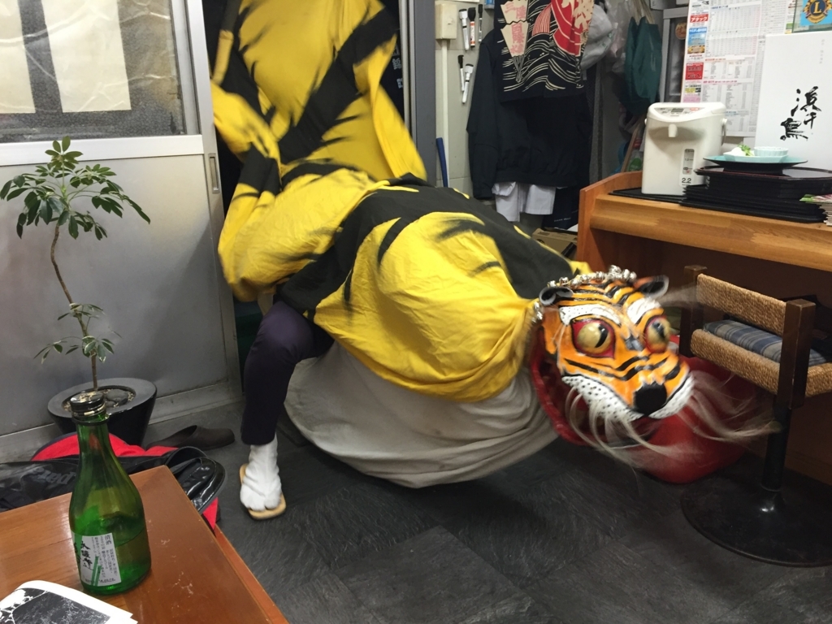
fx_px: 697
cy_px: 312
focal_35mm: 29
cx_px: 416
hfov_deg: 61.7
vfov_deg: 48.2
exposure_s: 1/30
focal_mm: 4.15
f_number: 2.2
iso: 100
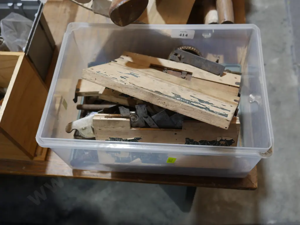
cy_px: 112
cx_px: 150
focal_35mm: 36
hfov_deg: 51.3
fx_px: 312
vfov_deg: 39.7
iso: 320
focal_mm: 18
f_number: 4
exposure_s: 1/60
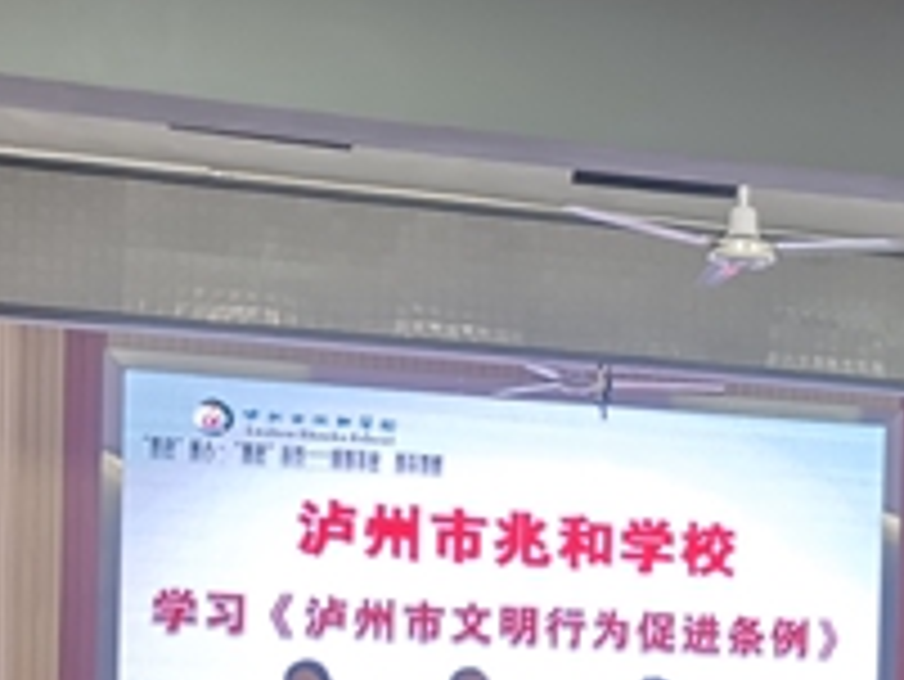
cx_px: 823
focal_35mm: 86
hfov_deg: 22.2
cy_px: 770
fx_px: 2247
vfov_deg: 16.6
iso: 160
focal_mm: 5.58
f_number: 1.8
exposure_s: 1/100
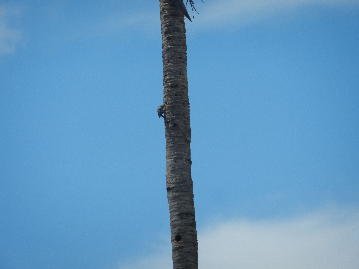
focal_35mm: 450
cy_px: 134
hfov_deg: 4.4
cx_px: 180
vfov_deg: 3.3
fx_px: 4667
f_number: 5.9
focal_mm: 81
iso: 160
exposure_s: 1/1000
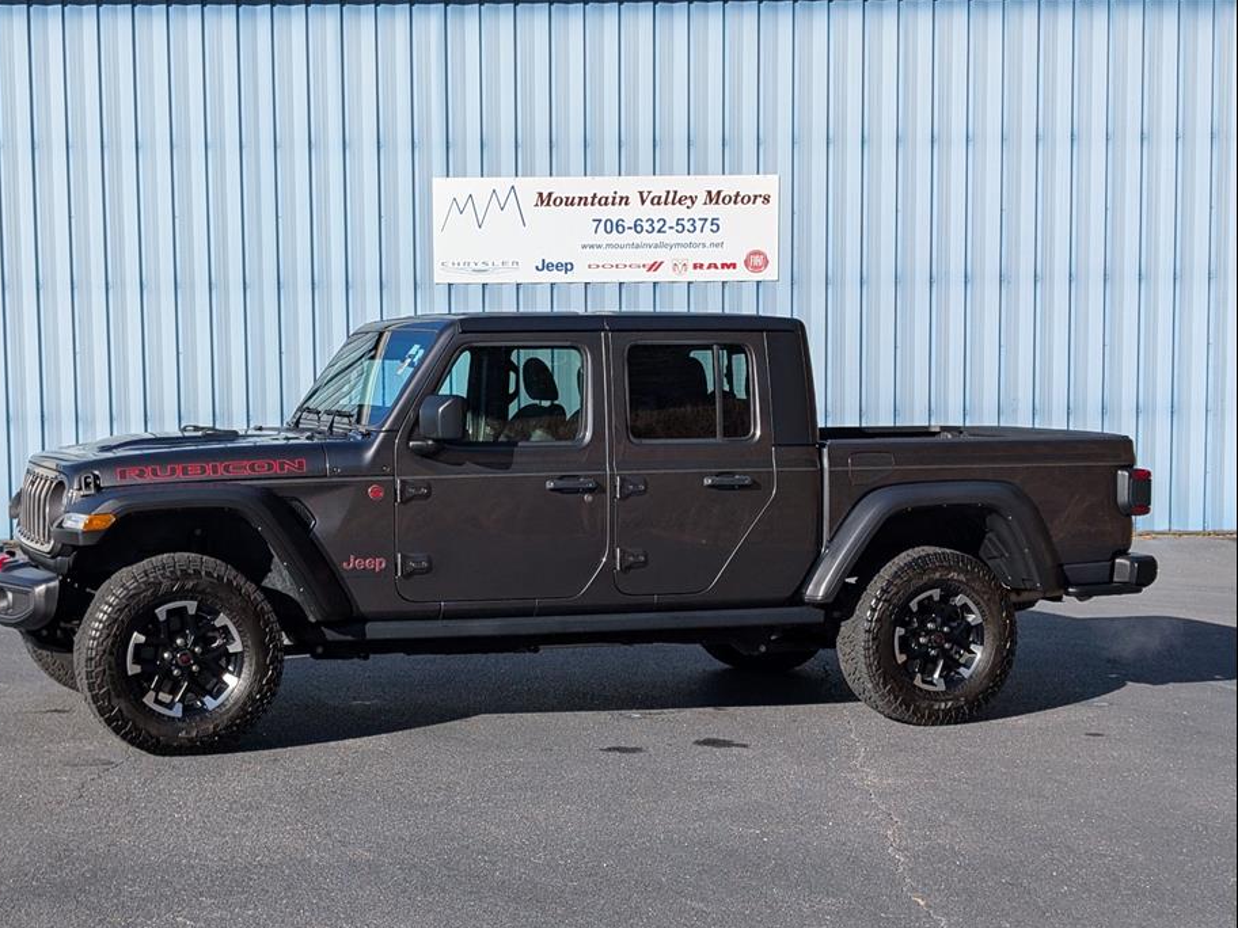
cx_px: 544
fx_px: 1967
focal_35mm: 55
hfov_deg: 34.9
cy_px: 518
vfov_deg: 26.5
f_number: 1.68
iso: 21
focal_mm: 6.9
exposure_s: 1/1667
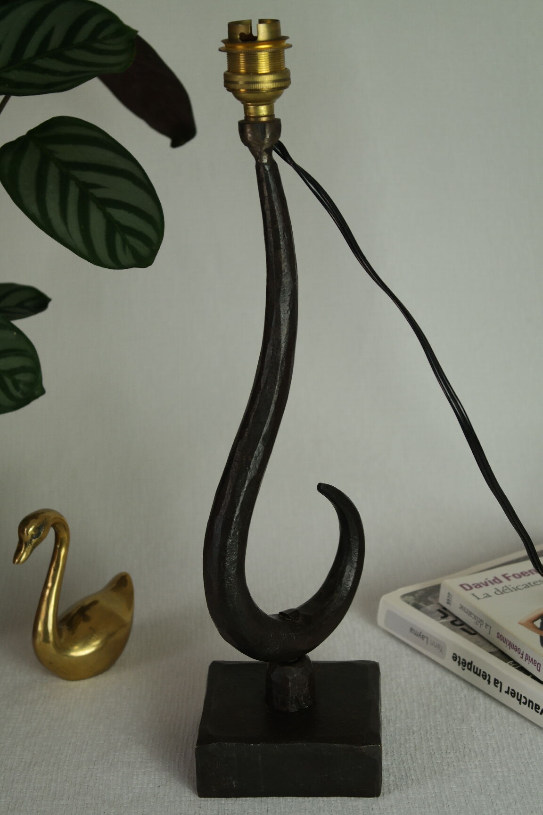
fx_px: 1561
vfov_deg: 29.2
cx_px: 272
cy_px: 408
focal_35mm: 69
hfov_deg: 19.7
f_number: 5.6
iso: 200
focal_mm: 45
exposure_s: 1/30
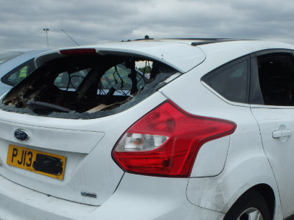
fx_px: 374
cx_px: 171
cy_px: 172
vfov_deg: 32.1
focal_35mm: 44
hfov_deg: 42.8
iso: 125
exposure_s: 1/800
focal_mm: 5
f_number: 3.9
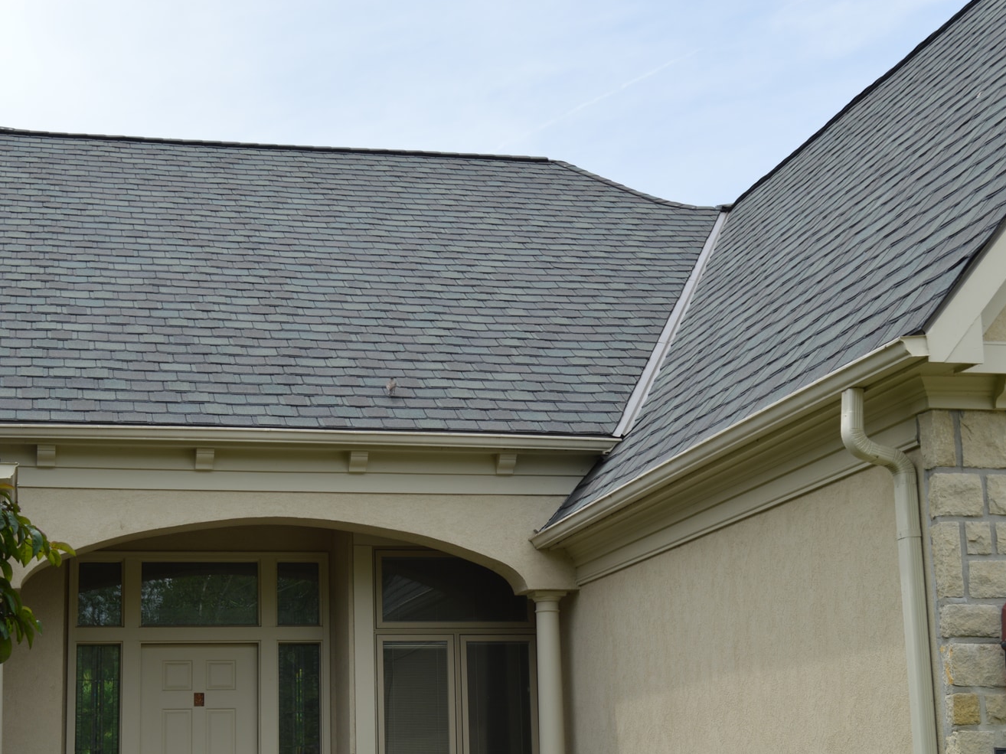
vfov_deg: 22.2
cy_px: 380
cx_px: 441
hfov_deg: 29.4
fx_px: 1918
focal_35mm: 66
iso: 100
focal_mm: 40
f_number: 7.1
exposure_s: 1/200
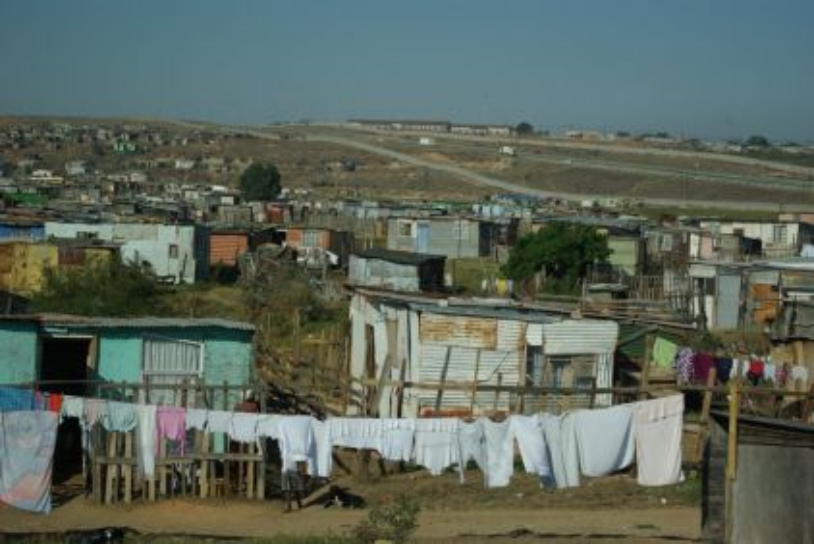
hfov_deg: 24.6
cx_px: 407
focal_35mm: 82
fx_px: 1867
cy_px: 272
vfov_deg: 16.6
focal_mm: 55
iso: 400
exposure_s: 1/3200
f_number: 5.6
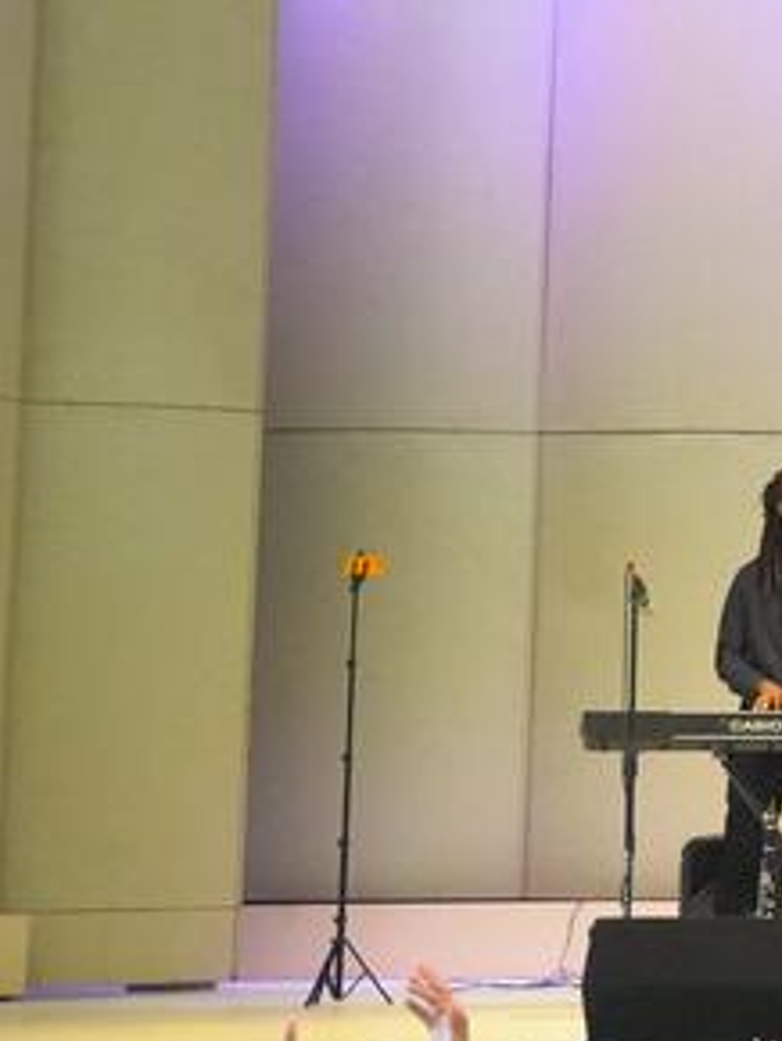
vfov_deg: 11.9
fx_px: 4950
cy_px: 201
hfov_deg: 8.0
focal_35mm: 165
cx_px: 2145
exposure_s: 1/2500
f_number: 2.8
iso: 12800
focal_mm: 41.4
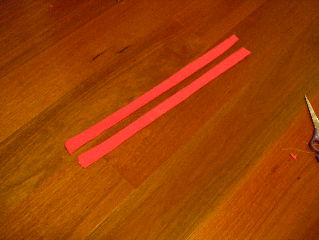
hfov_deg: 47.9
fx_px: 359
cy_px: 120
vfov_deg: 36.8
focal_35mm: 39
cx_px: 160
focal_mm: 7.1
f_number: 3.7
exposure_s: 1/6
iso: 400
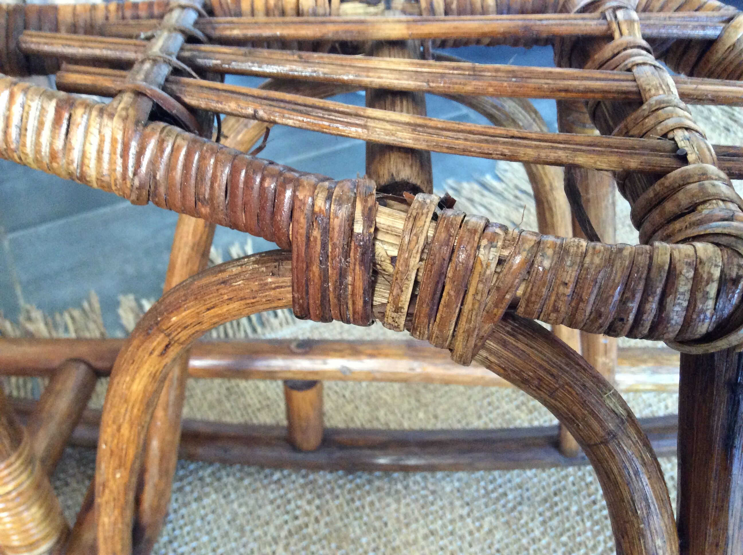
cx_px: 372
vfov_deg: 44.1
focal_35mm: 32
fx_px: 686
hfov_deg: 56.9
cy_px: 278
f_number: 2.4
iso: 250
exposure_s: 1/25
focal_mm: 3.3
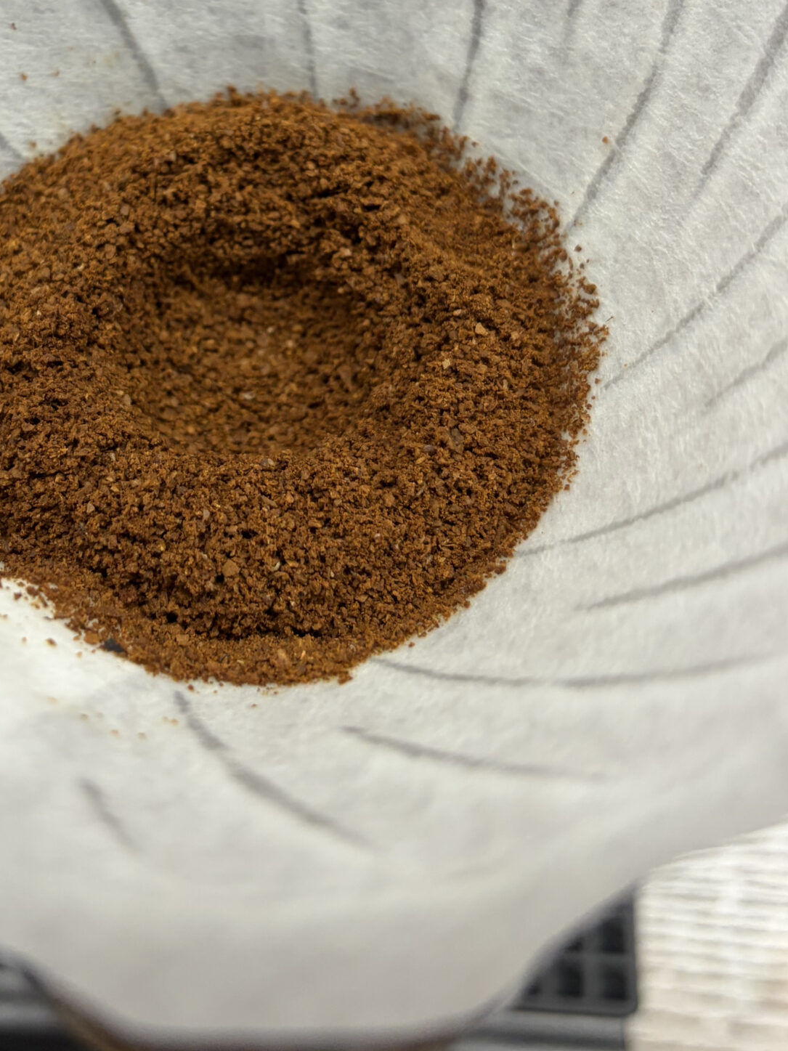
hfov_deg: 31.2
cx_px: 244
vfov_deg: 40.4
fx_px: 1396
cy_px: 307
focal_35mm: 46
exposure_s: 1/100
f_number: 1.6
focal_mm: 5.96
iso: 125
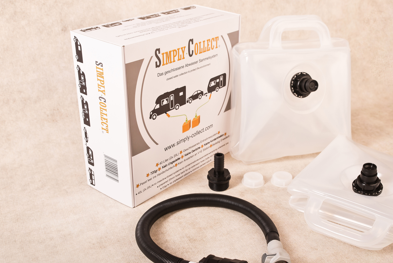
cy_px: 155
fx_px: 502
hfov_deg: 42.5
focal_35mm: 46
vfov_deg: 29.2
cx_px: 242
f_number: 5.6
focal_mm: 36
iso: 250
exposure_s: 1/200
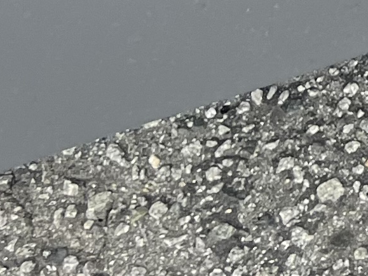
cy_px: -336
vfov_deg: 7.7
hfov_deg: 9.1
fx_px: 1924
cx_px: 1040
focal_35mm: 181
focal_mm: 5.1
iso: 32
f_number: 1.6
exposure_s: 1/140
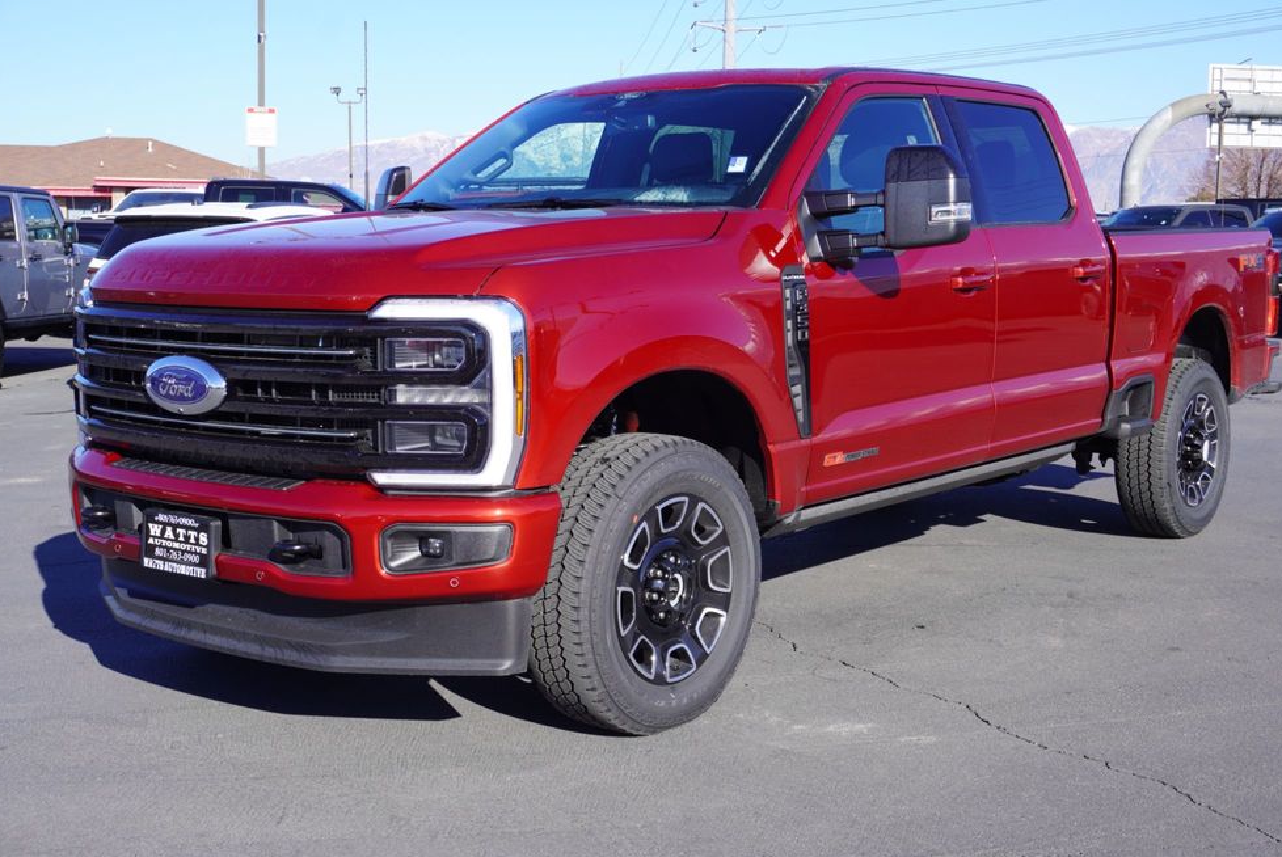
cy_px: 427
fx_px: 1623
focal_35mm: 46
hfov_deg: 43.1
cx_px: 659
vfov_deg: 29.6
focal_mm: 29
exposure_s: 1/100
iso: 100
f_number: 9
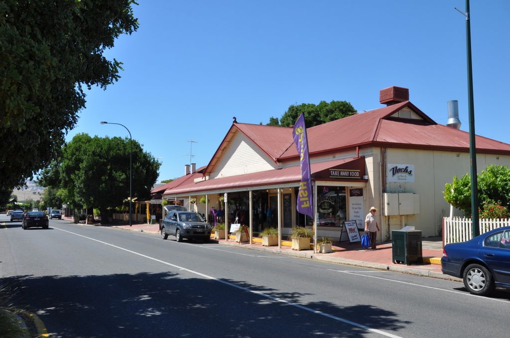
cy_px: 169
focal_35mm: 36
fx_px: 509
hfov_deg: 53.2
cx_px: 255
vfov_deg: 36.8
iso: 200
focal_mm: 24
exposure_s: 1/160
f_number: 13
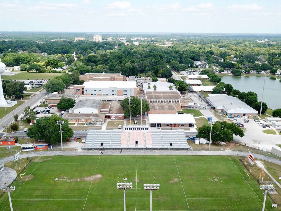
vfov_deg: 39.5
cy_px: 128
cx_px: 142
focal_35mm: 36
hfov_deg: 51.4
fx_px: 292
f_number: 2.2
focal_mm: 4.73
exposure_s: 1/745
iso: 100
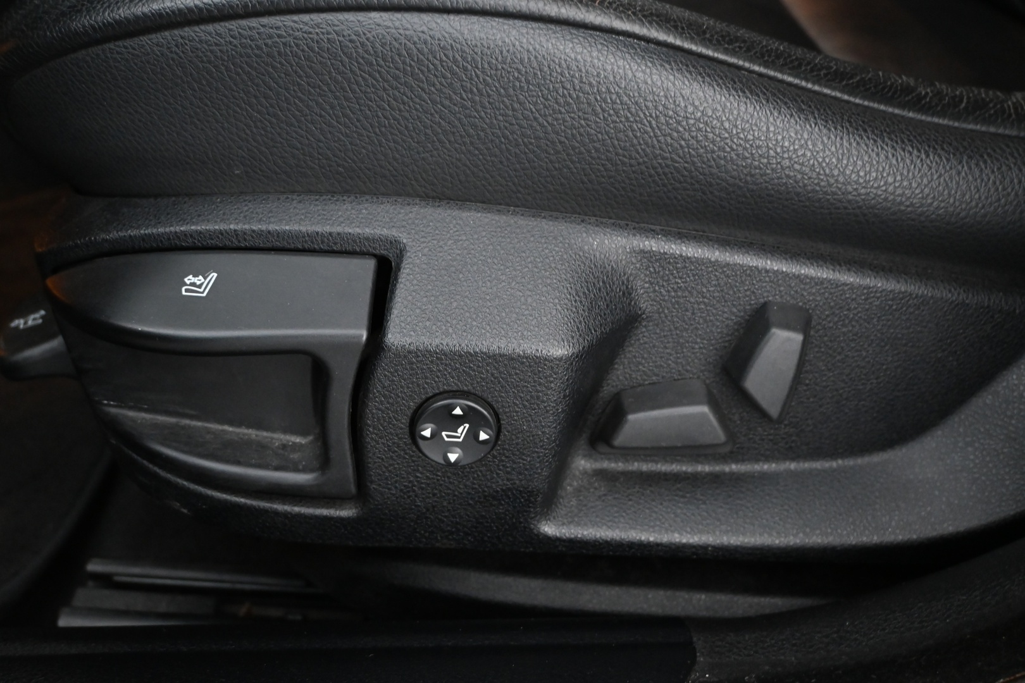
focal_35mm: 37
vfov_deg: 36.2
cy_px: 342
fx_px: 1046
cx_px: 512
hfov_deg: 52.2
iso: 3200
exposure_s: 1/15
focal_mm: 24.5
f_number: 4.2
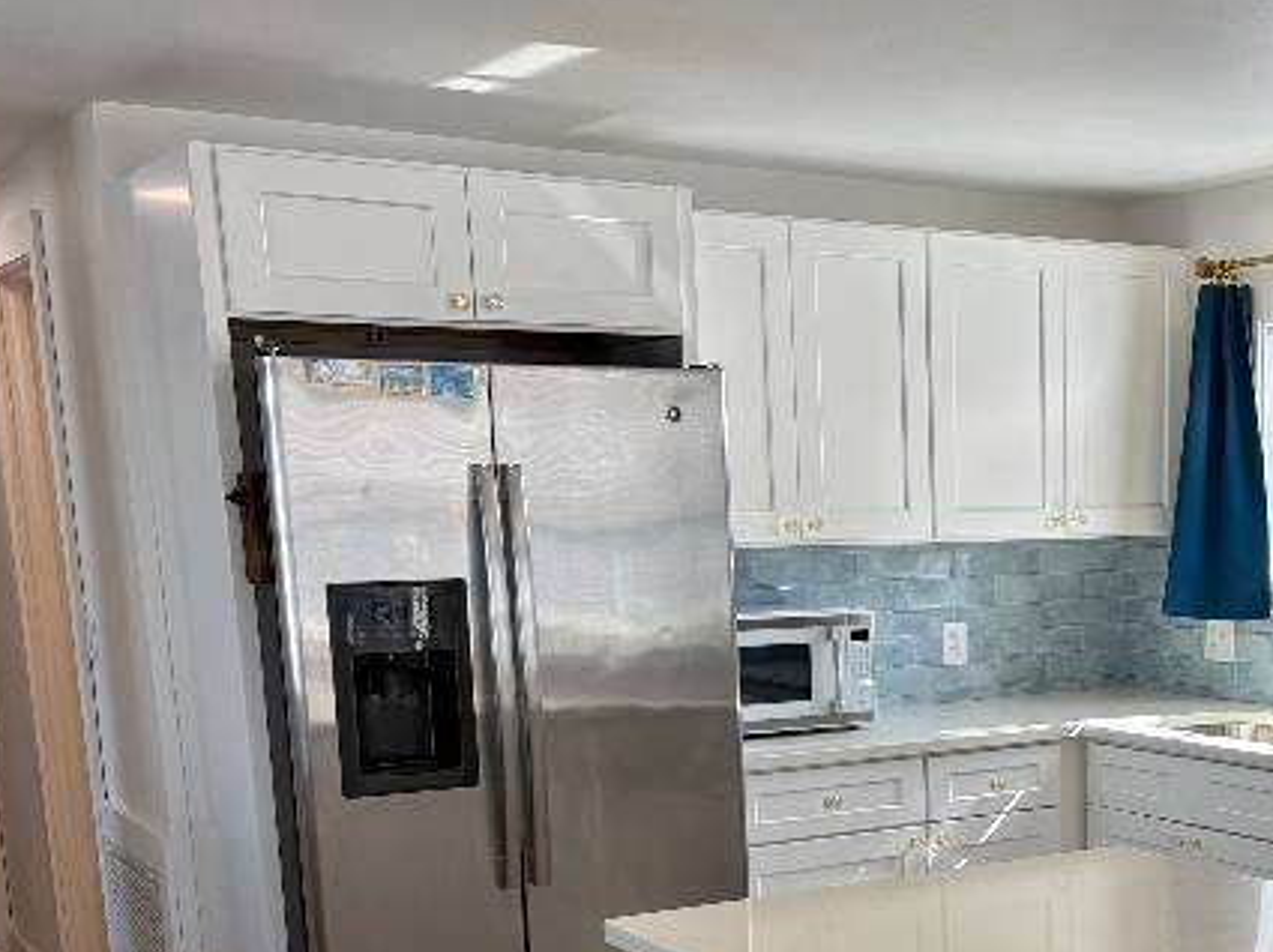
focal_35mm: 52
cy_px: 882
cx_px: 1087
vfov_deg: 26.9
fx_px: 1911
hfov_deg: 35.2
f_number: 1.6
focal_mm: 5.96
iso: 40
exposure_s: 1/294
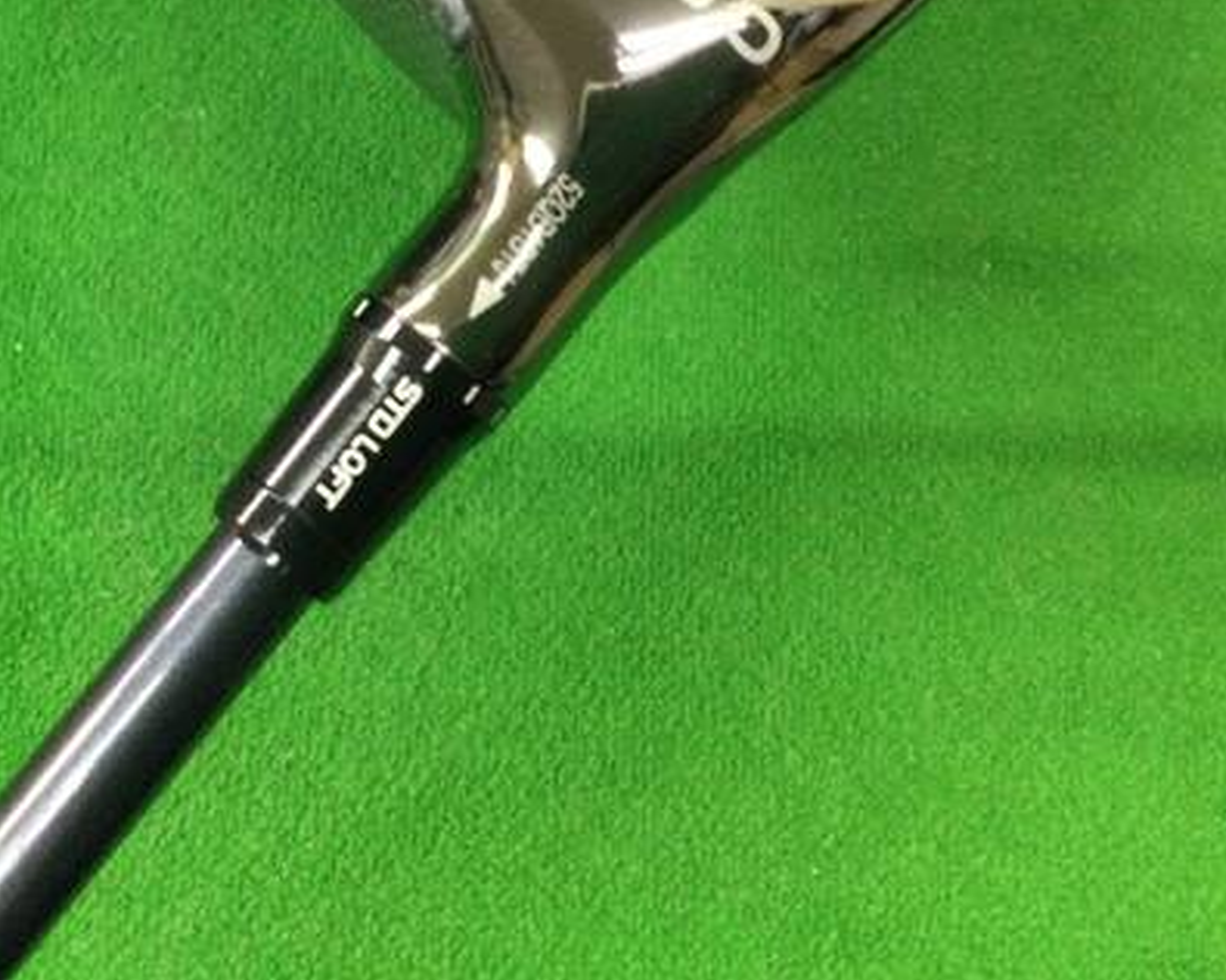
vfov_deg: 30.3
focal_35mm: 49
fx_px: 1778
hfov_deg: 37.6
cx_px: 391
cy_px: 239
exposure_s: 1/30
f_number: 2.4
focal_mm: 3.3
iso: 160
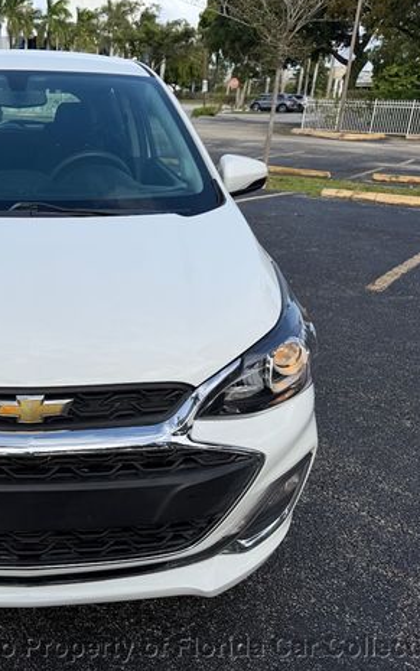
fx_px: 640
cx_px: 39
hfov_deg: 34.2
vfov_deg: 55.3
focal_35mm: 35
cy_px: 330
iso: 80
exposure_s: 1/3425
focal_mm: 6.76
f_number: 1.78
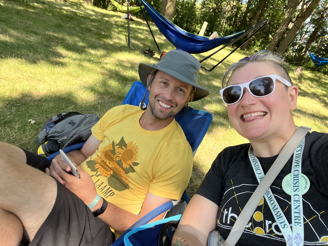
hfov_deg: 73.9
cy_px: 123
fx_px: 218
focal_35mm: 23
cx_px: 164
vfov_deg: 58.9
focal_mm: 2.71
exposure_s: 1/129
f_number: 2.2
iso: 25
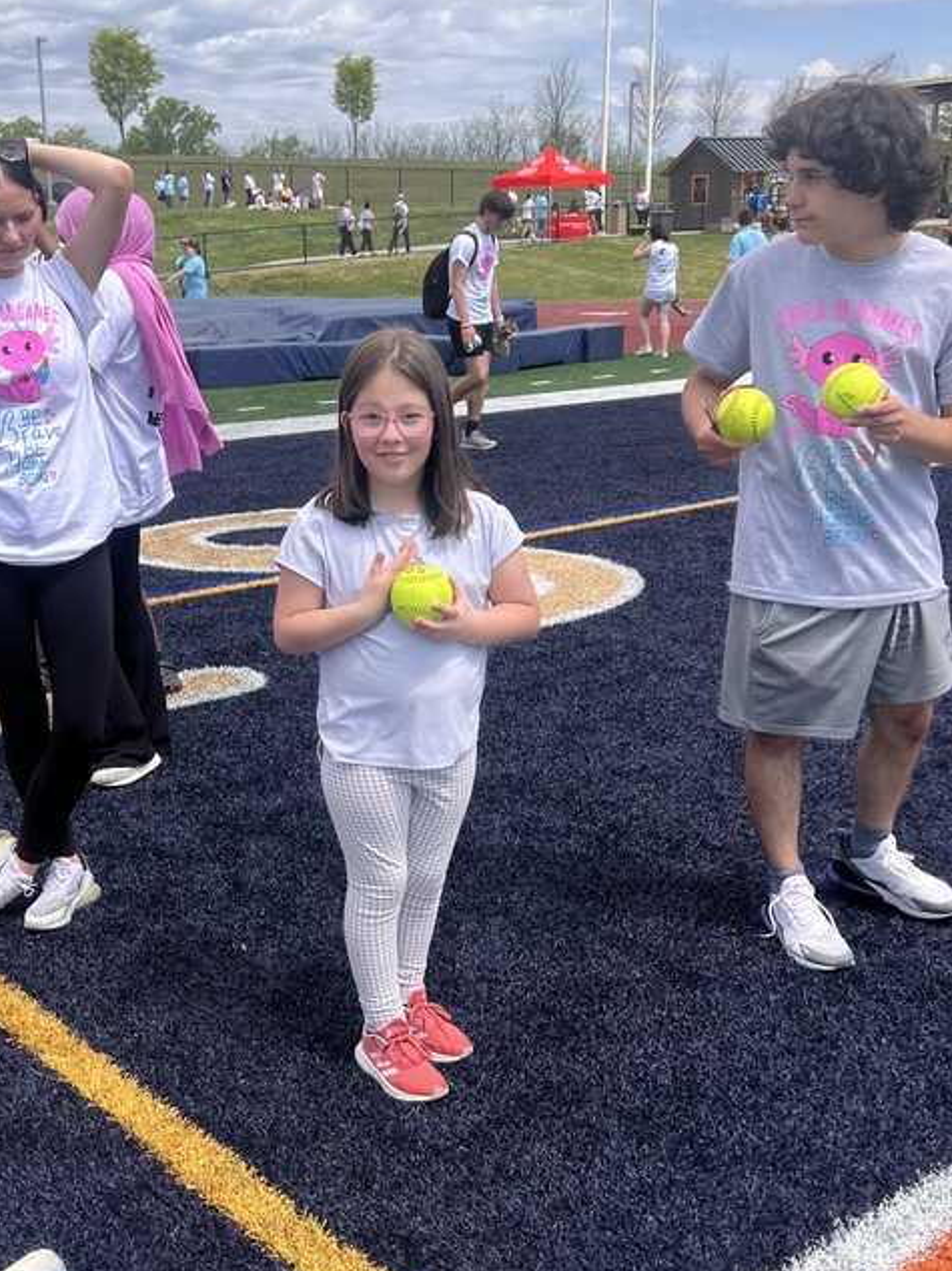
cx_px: 377
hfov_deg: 34.2
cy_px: 716
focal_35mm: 42
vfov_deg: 44.7
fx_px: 1541
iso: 50
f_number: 1.5
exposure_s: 1/3831
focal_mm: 5.7
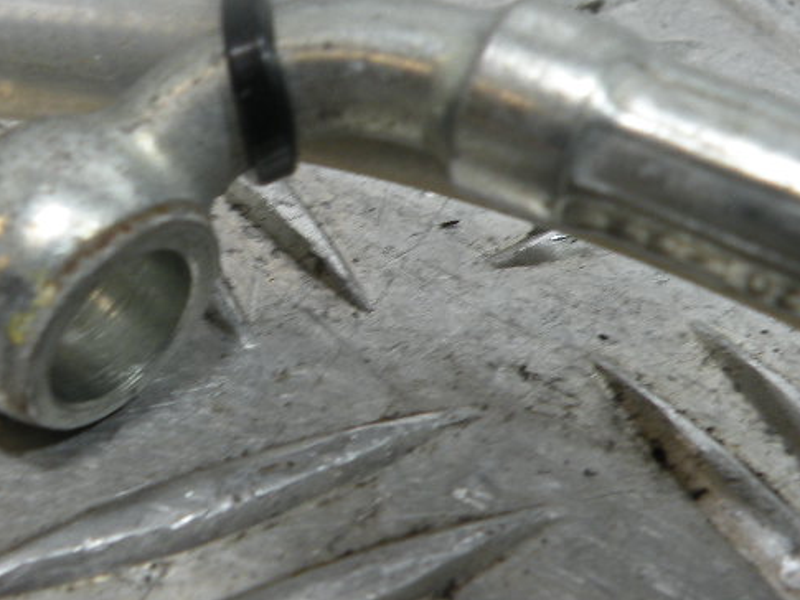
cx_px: 168
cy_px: 274
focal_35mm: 57
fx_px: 1318
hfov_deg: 32.9
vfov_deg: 25.7
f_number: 3.2
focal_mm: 4.7
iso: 64
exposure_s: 1/64.5
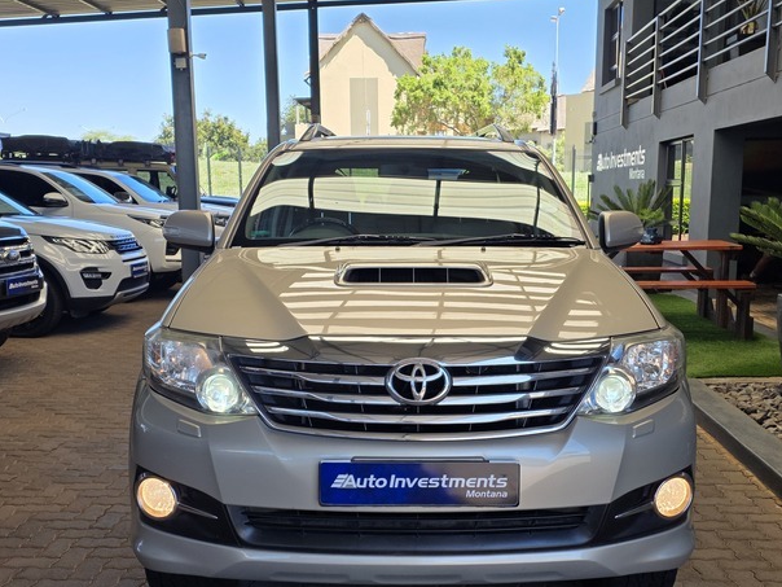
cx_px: 412
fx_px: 881
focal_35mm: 39
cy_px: 320
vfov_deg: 36.8
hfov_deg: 47.8
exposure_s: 1/1742
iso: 80
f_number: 1.7
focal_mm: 6.25
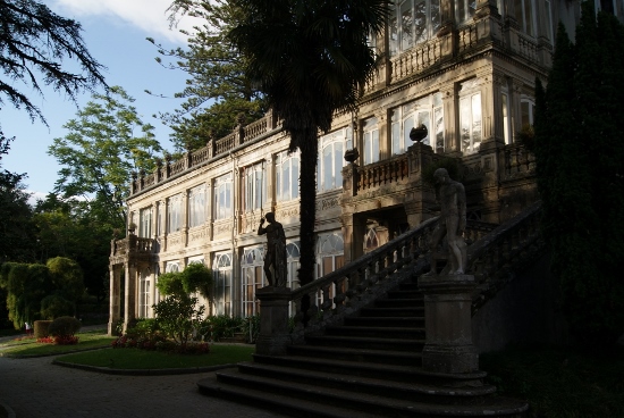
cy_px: 209
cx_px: 312
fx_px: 573
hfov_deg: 57.2
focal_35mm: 33
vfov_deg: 40.1
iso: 100
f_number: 9
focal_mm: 22
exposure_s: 1/80
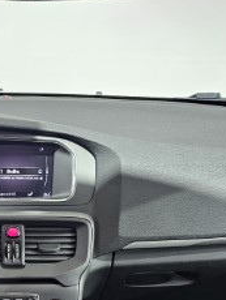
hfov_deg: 22.2
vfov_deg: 28.4
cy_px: 299
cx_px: 4
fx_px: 556
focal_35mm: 64
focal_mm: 6.3
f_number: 1.7
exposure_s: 1/33
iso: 640
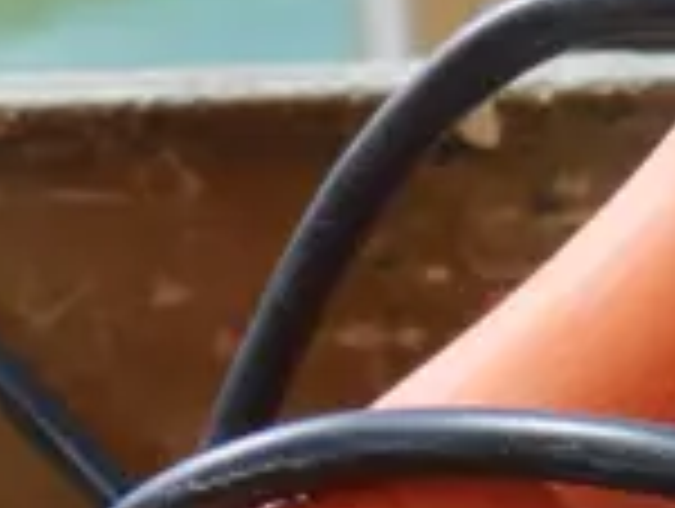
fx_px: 4258
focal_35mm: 218
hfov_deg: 8.6
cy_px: 1697
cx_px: 1310
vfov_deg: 6.1
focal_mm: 16
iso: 500
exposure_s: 1/60
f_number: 3.6
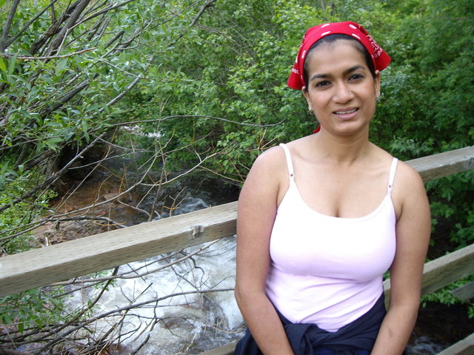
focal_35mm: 38
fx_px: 520
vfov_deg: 37.7
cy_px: 178
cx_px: 237
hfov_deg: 49.0
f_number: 2.7
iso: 100
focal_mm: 6.2
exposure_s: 1/80
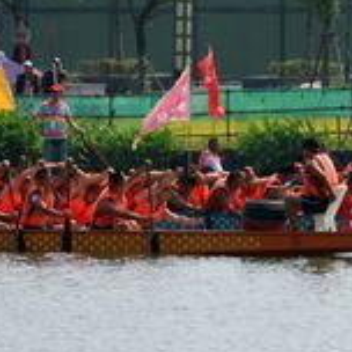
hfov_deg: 3.7
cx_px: 431
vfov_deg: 3.7
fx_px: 5407
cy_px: 79
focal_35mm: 470
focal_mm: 70
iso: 100
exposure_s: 1/160
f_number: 11
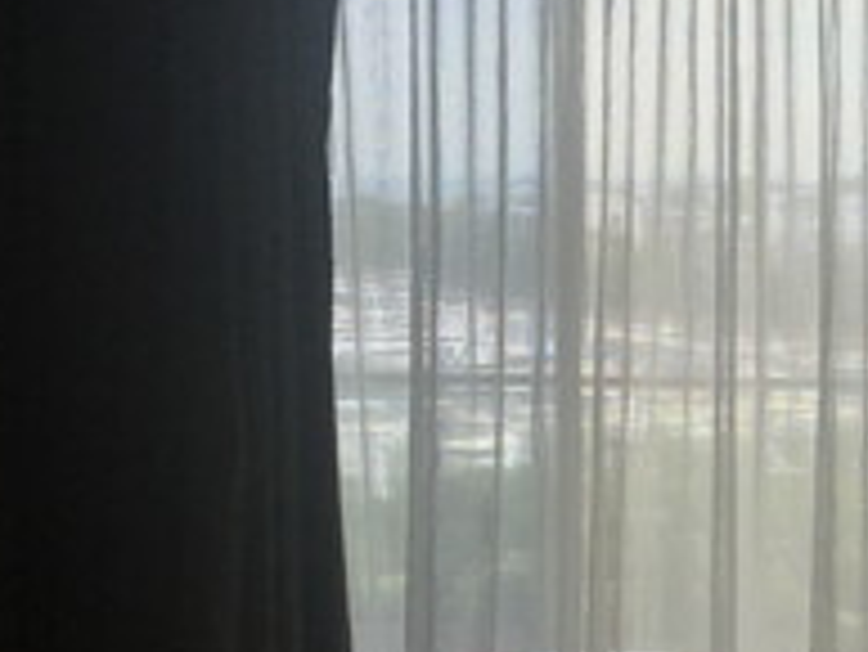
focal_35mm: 96
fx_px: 2409
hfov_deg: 19.4
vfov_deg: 15.4
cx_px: 1012
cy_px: 432
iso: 25
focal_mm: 4.15
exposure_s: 1/241
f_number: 2.2
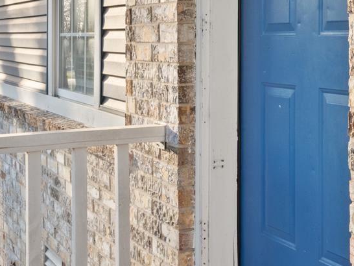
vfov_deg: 21.7
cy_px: 20
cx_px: 290
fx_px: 675
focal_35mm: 66
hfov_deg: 28.7
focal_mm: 10
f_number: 9
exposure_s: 1/30
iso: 200
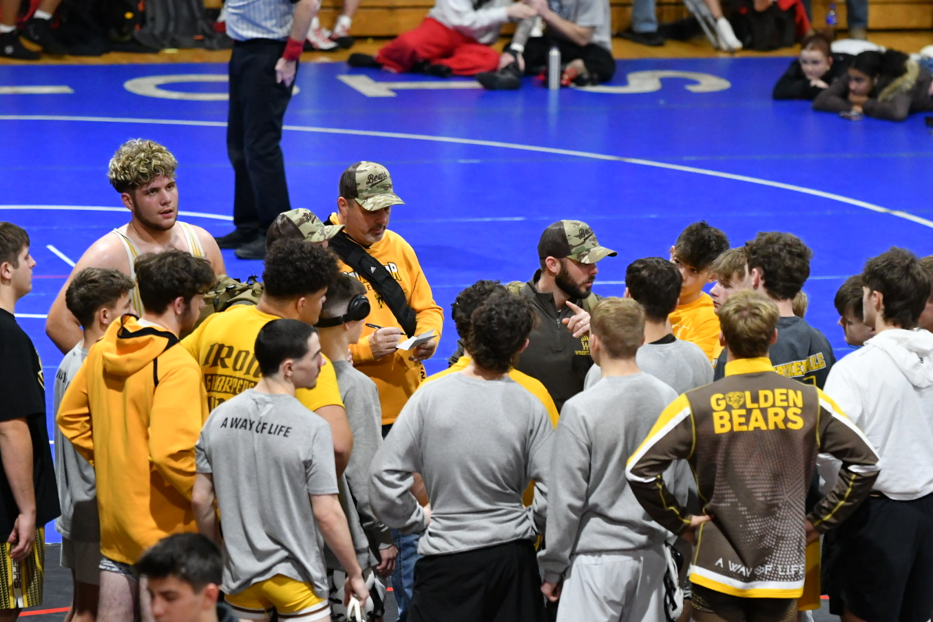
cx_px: 468
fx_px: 6970
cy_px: 343
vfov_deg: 5.1
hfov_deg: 7.7
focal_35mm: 269
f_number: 2.8
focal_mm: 150
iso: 4500
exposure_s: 1/500
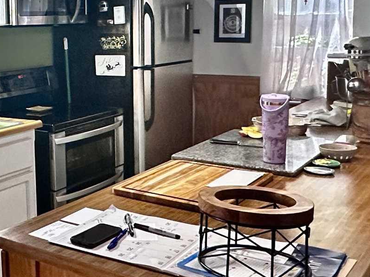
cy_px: 86
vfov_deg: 26.8
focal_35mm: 54
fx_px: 577
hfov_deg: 33.7
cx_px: 40
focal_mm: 2.22
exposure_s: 1/60
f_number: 2.2
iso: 500
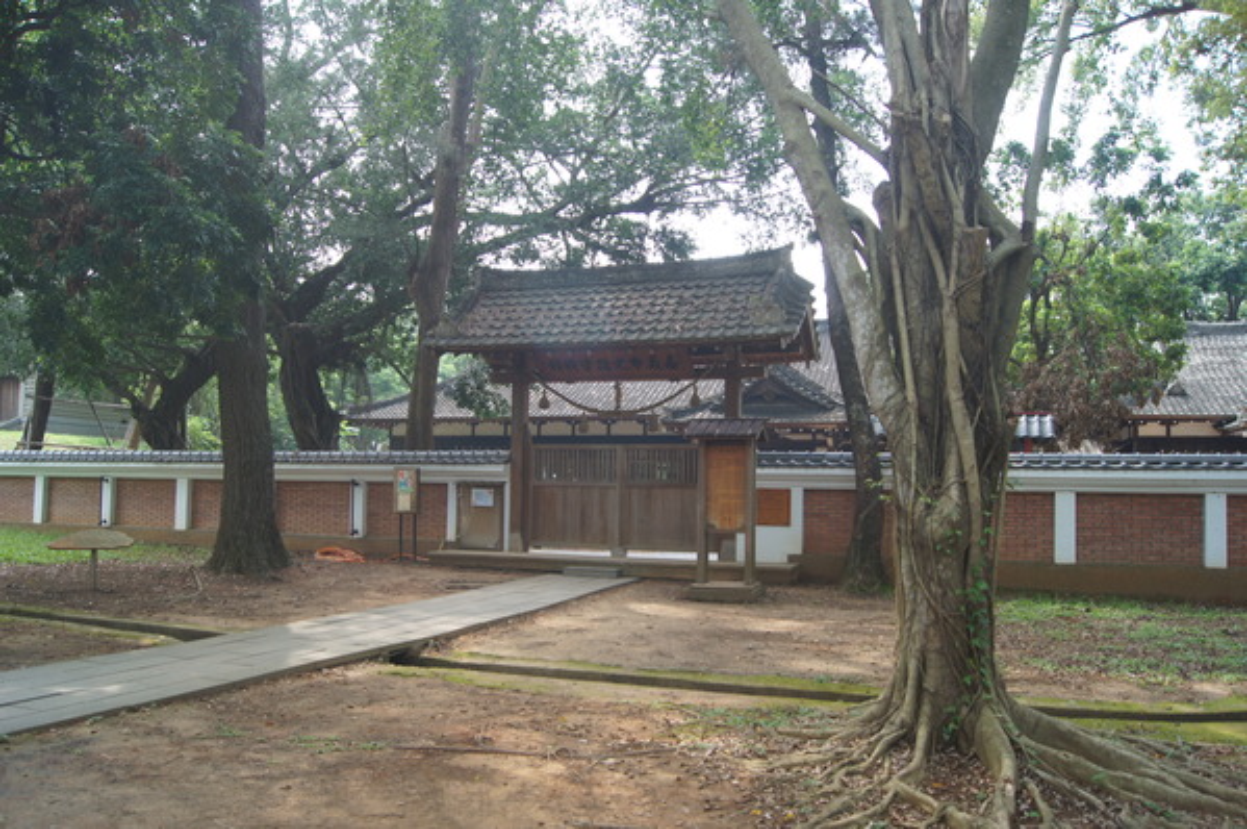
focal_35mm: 27
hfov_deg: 67.4
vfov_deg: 47.8
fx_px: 934
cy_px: 414
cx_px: 624
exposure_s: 1/60
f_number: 5.6
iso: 100
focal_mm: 18
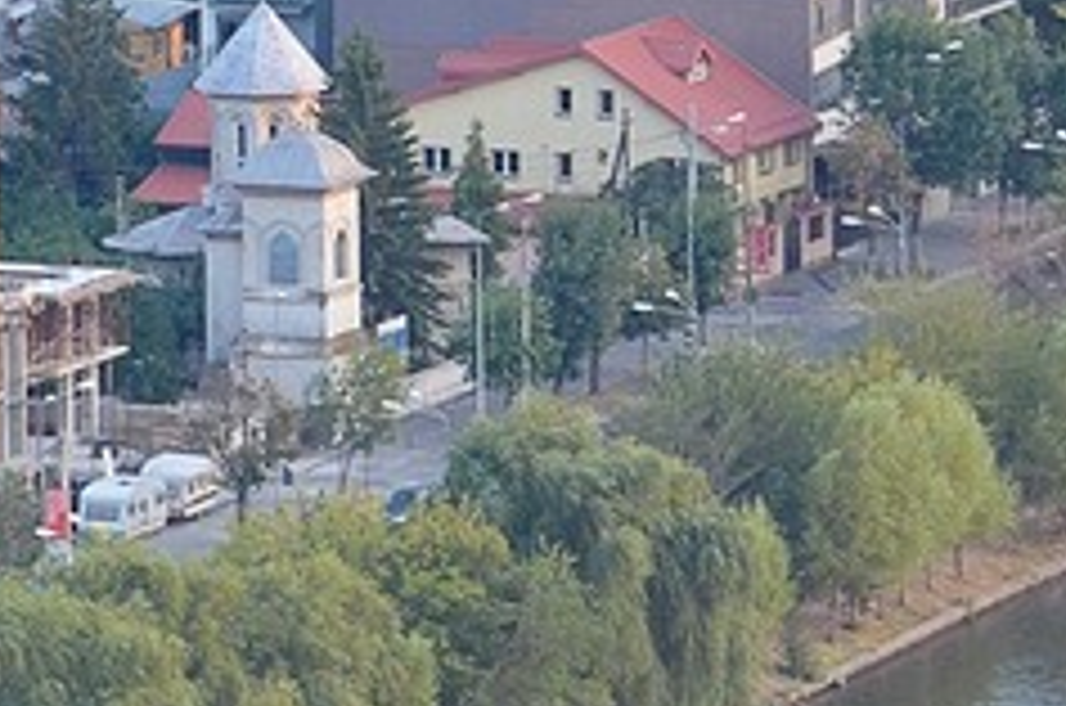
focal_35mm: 684
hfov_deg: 3.0
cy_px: 130
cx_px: 207
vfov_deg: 2.0
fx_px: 20204
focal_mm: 135
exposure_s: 1/100
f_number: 5.6
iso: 800
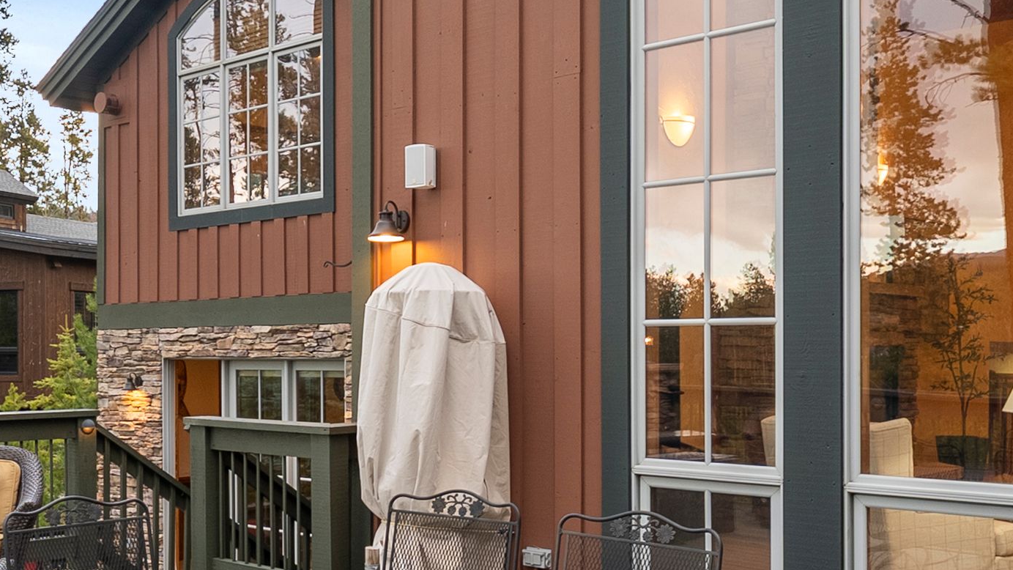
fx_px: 1209
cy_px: 379
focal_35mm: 45
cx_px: 297
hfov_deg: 44.4
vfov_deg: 26.4
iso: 250
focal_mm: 14
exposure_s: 1/25
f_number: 6.3
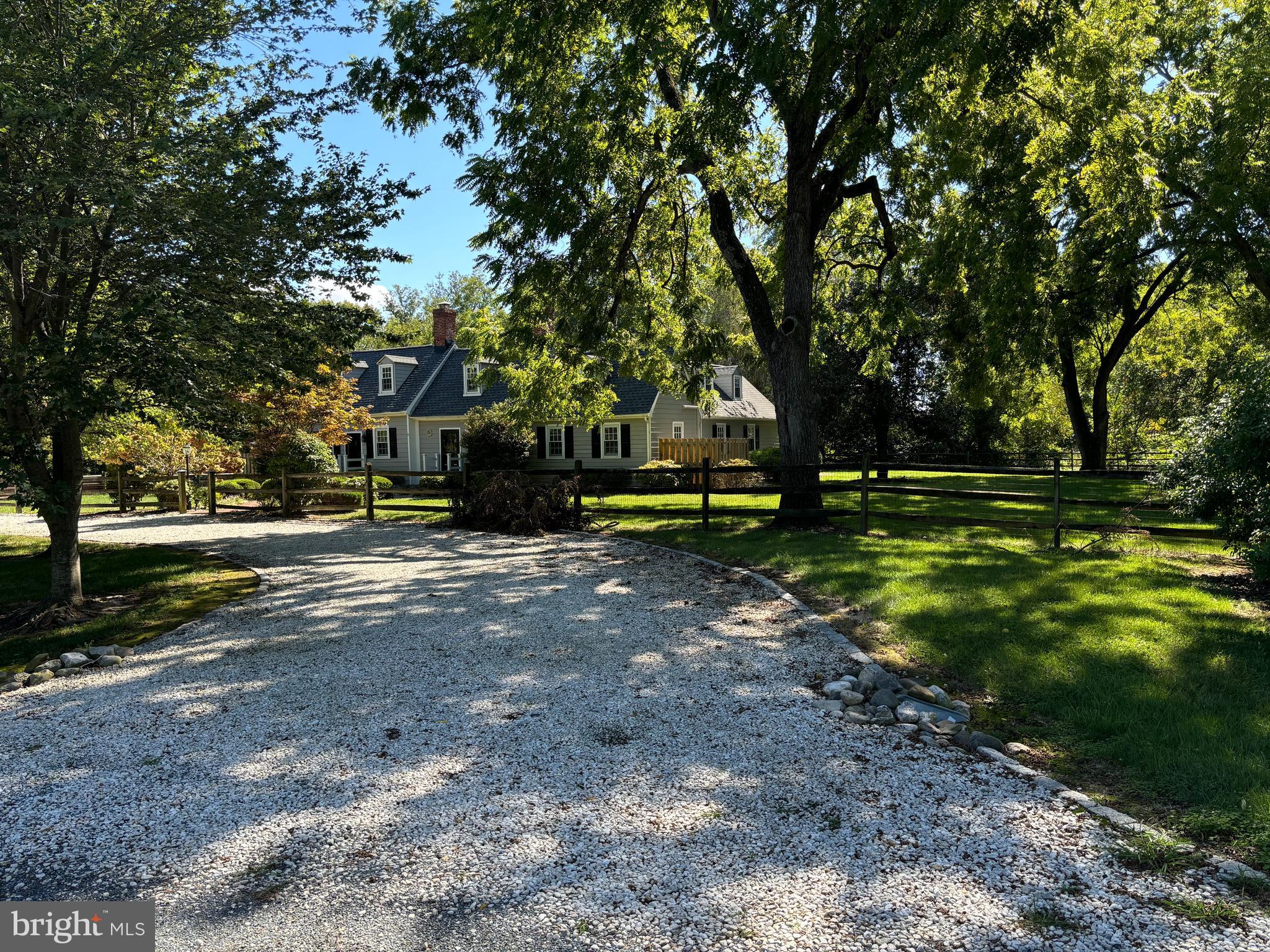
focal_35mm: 26
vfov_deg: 53.1
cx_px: 635
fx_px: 954
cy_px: 476
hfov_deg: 67.3
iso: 50
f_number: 1.6
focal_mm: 5.96
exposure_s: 1/722
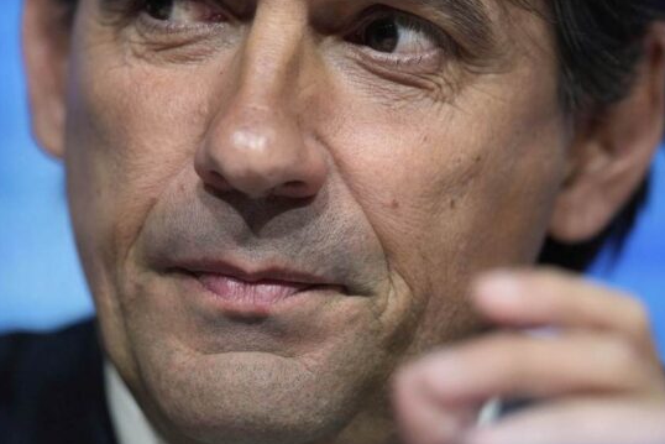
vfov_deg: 2.4
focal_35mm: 571
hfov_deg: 3.6
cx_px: 354
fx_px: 10550
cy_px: 193
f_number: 2.8
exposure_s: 1/500
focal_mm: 400
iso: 2500
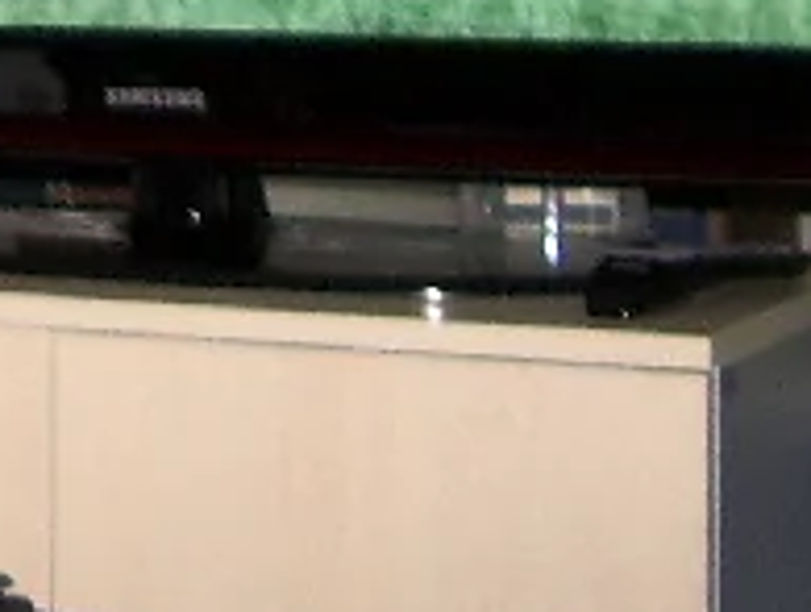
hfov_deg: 10.5
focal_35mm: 172
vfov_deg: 8.4
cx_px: -844
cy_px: -462
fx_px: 4037
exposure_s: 1/40
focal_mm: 5.8
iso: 100
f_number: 2.6
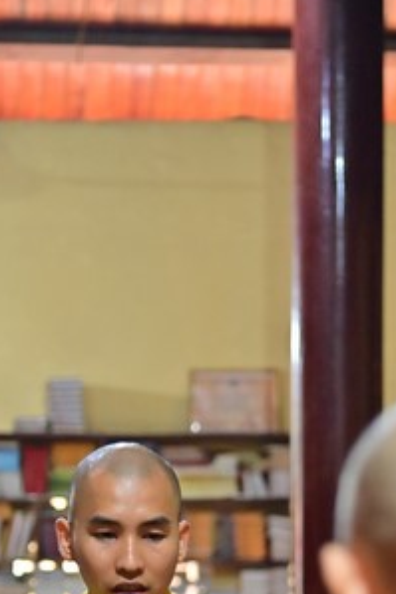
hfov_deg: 7.7
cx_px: 259
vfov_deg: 11.4
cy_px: 628
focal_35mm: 178
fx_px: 2940
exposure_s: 1/80
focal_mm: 82
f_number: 4
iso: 3200
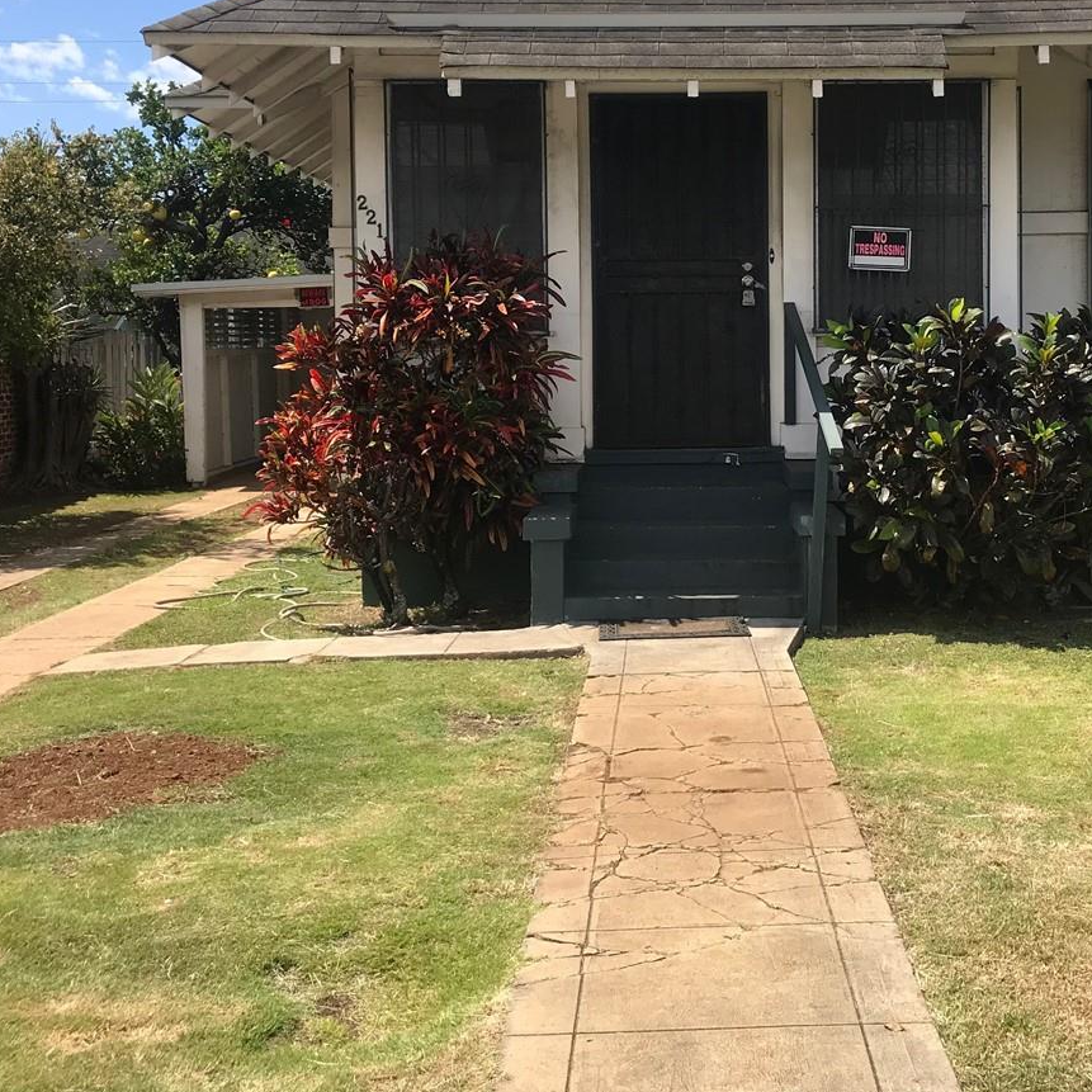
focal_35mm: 46
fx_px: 1642
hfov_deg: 36.4
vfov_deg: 36.5
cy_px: 380
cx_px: 742
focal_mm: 3.99
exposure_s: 1/1597
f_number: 1.8
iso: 20
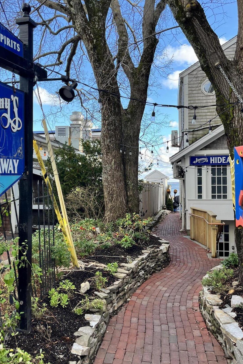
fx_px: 334
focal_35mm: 33
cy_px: 181
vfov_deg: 57.2
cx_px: 100
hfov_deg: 39.8
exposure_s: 1/401
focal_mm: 5.1
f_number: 1.6
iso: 50
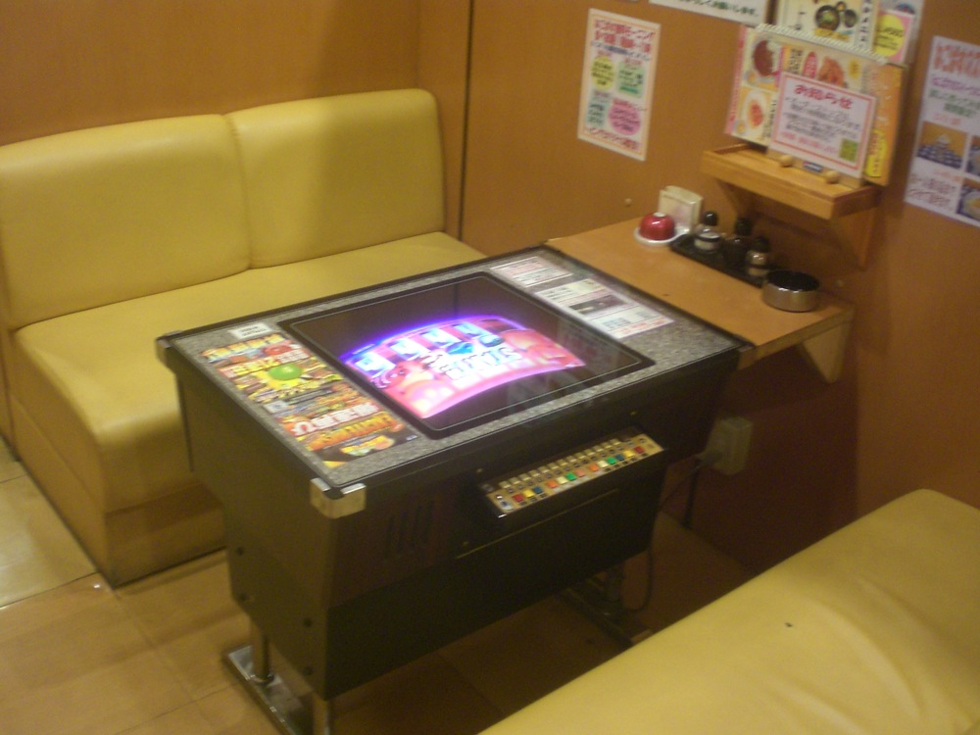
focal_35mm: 38
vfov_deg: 37.7
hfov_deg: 49.0
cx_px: 490
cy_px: 368
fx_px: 1076
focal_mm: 6.3
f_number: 3.1
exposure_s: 1/5
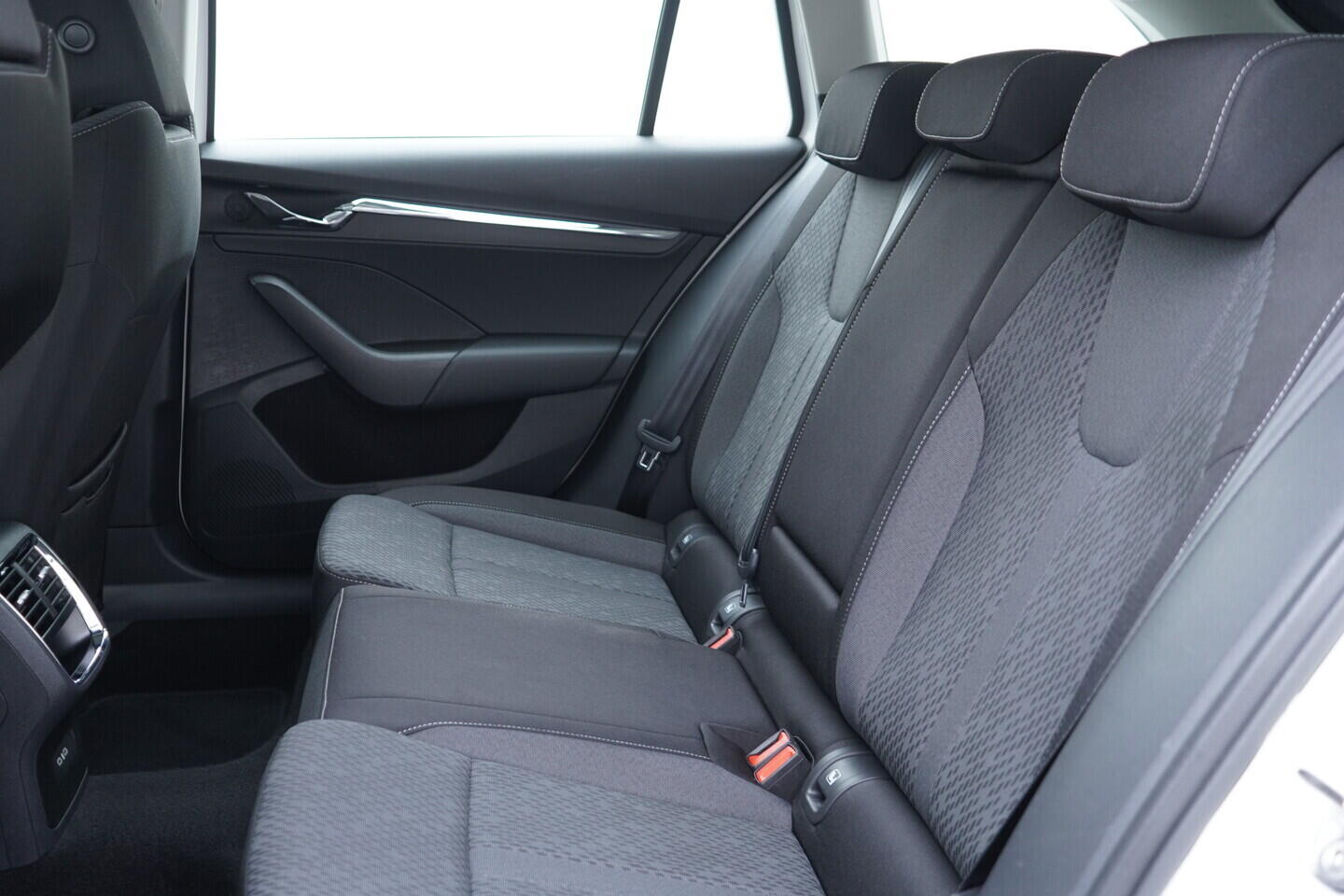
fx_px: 1344
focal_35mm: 36
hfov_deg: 53.1
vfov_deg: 36.9
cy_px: 448
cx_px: 672
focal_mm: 24
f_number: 2.8
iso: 500
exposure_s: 1/40
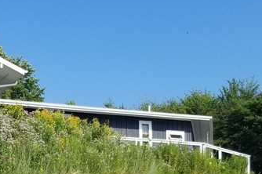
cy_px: 266
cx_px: 65
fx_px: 603
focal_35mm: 83
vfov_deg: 15.1
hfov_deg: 24.2
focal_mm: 4.25
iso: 50
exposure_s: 1/2424
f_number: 1.7
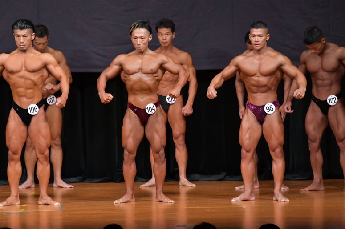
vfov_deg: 4.8
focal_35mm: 285
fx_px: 2730
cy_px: 114
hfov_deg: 7.2
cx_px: 172
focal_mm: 190
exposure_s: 1/400
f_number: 5.6
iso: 5000
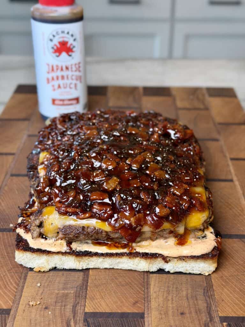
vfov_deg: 39.7
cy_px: 164
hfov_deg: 30.3
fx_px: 453
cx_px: 122
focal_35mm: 48
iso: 100
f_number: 1.78
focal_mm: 6.76
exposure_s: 1/120
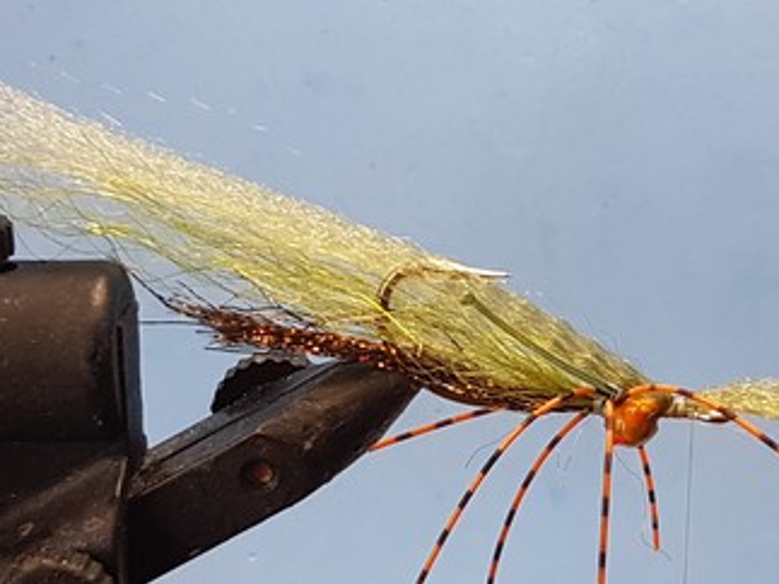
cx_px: 369
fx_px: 652
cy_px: 311
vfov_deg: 48.2
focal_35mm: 29
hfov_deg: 61.6
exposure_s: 1/100
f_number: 1.7
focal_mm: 4.2
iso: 64
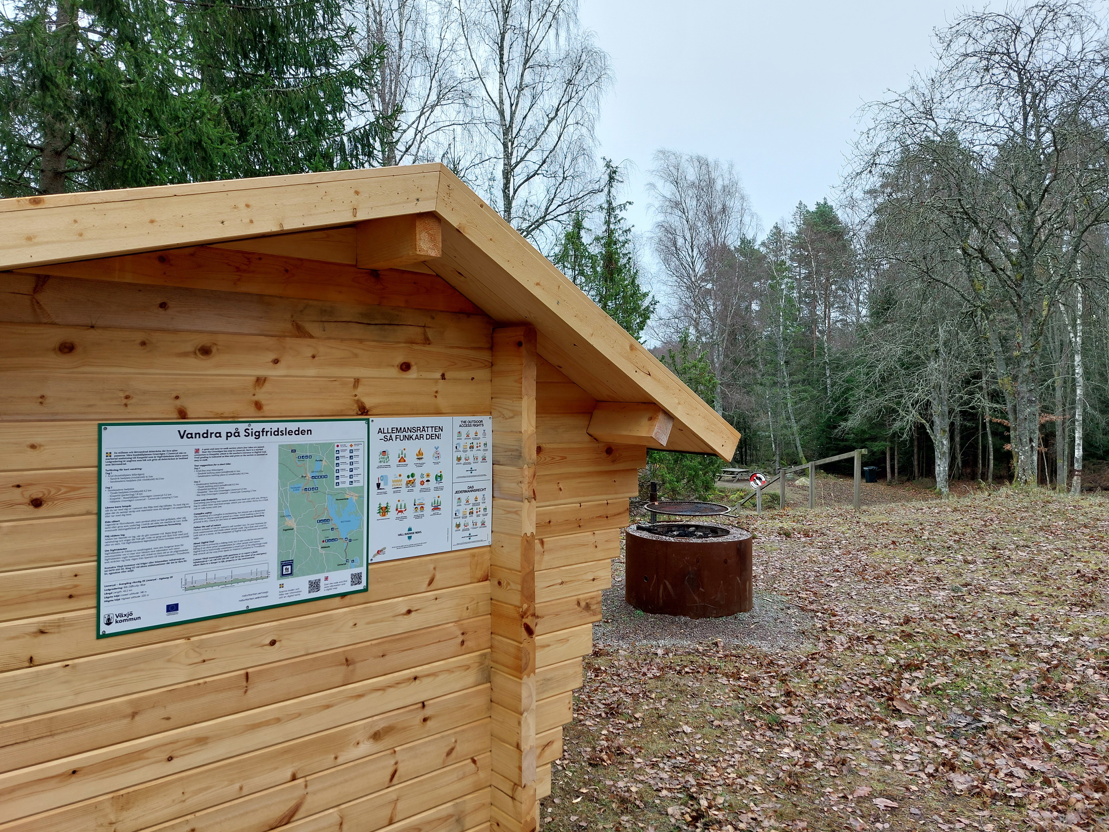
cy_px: 406
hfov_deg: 67.3
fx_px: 833
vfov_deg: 53.1
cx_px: 534
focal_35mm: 26
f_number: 1.8
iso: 40
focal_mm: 5.23
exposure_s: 1/100
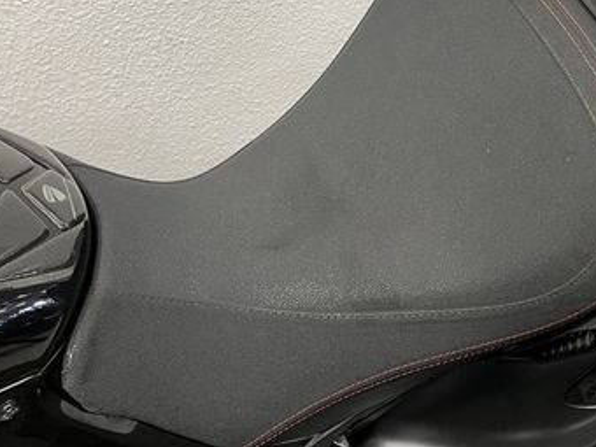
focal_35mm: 49
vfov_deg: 29.3
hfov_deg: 38.0
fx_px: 844
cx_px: 438
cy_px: 126
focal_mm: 5.1
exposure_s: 1/50
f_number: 1.6
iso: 125
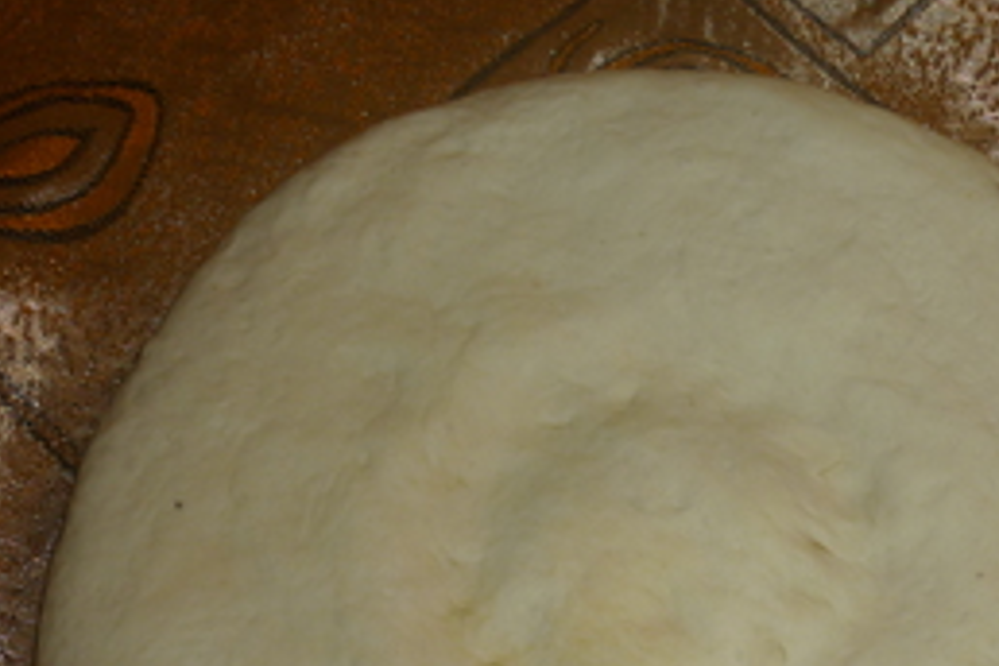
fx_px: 1665
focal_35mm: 60
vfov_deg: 22.2
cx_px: 685
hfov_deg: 33.0
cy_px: 581
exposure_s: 1/30
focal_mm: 5.5
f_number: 2.8
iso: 100
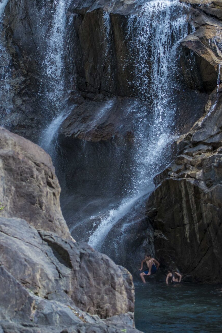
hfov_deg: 9.9
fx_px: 1275
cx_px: 70
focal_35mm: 138
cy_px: 94
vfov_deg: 14.8
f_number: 2.8
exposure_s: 1/8000
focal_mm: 70
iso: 1000
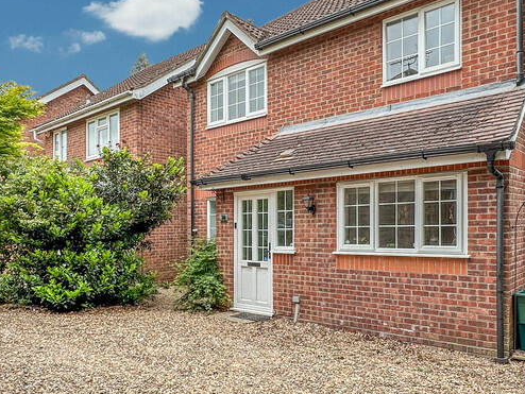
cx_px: 247
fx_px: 440
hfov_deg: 61.6
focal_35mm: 29
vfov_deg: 47.8
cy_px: 249
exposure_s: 1/160
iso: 40
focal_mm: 2.22
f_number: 2.2
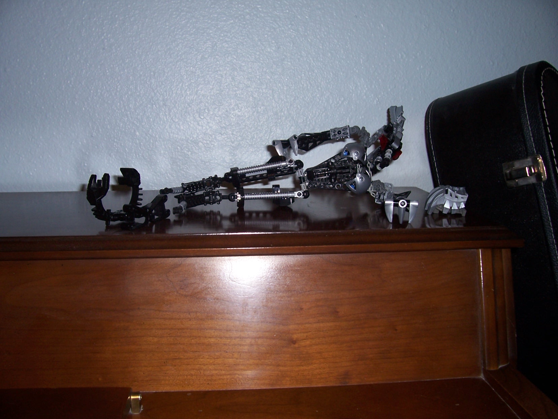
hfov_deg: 54.0
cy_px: 210
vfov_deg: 41.8
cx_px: 279
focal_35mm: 34
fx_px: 548
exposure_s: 1/60
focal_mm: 5.6
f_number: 2.7
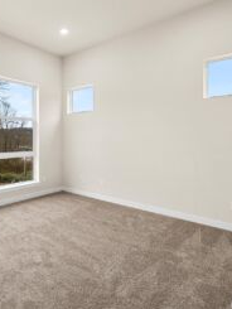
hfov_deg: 57.3
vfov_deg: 76.3
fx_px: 196
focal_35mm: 22
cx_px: 52
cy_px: 148
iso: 320
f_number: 7.1
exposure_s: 1/30
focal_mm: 14
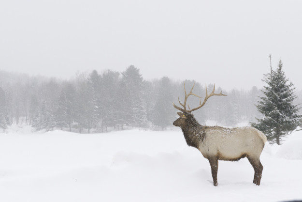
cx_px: 151
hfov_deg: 28.8
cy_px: 101
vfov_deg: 19.5
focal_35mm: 70
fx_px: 587
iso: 6400
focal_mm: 70
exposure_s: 1/1250
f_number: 20
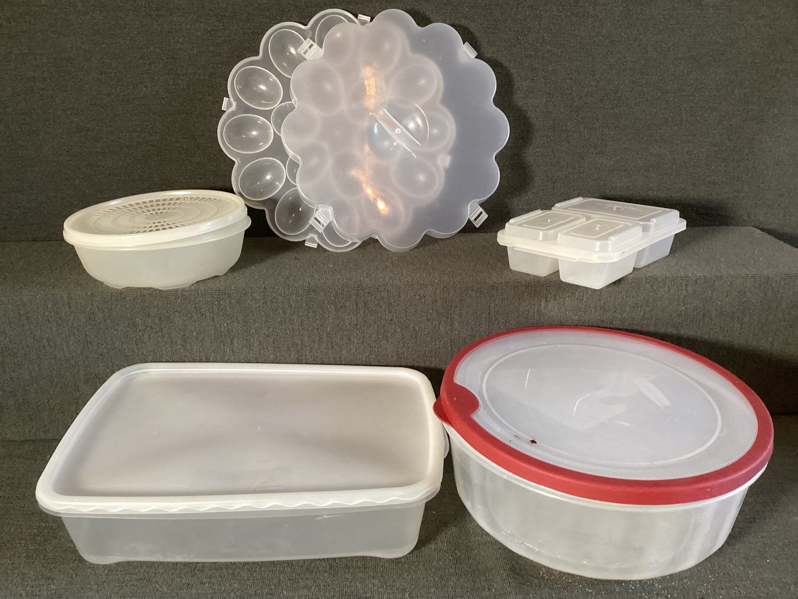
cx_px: 399
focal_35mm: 31
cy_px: 300
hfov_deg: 58.3
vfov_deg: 45.4
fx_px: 715
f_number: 2.4
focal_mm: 3.3
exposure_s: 1/50
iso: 250
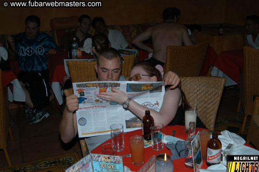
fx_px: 280
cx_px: 136
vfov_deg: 34.1
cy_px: 87
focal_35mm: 39
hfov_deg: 49.6
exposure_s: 1/60
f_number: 5
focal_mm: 24
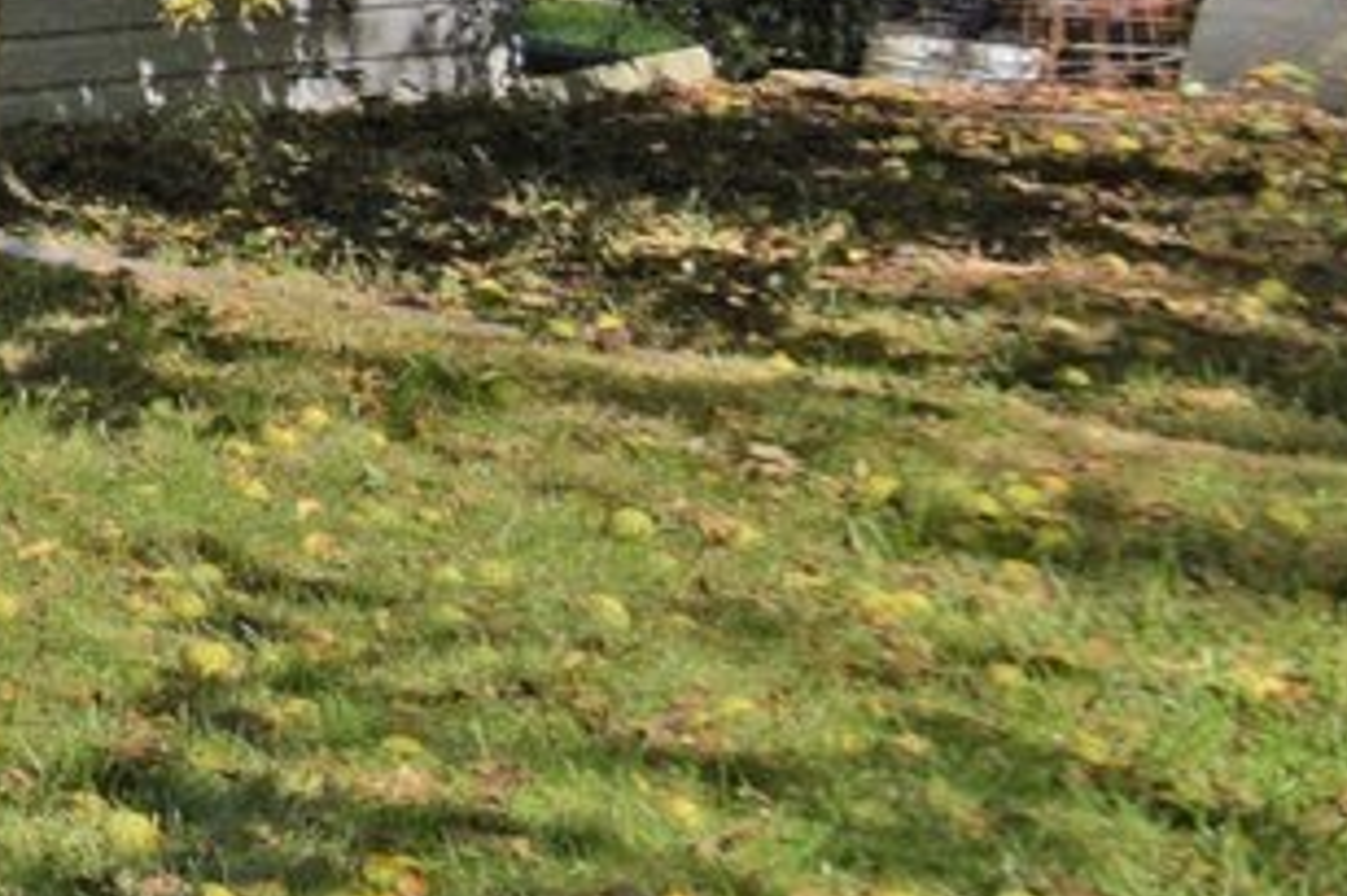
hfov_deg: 11.1
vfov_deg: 11.1
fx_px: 4226
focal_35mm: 113
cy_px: -863
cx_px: -2725
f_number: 11
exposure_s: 1/800
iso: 400
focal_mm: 17
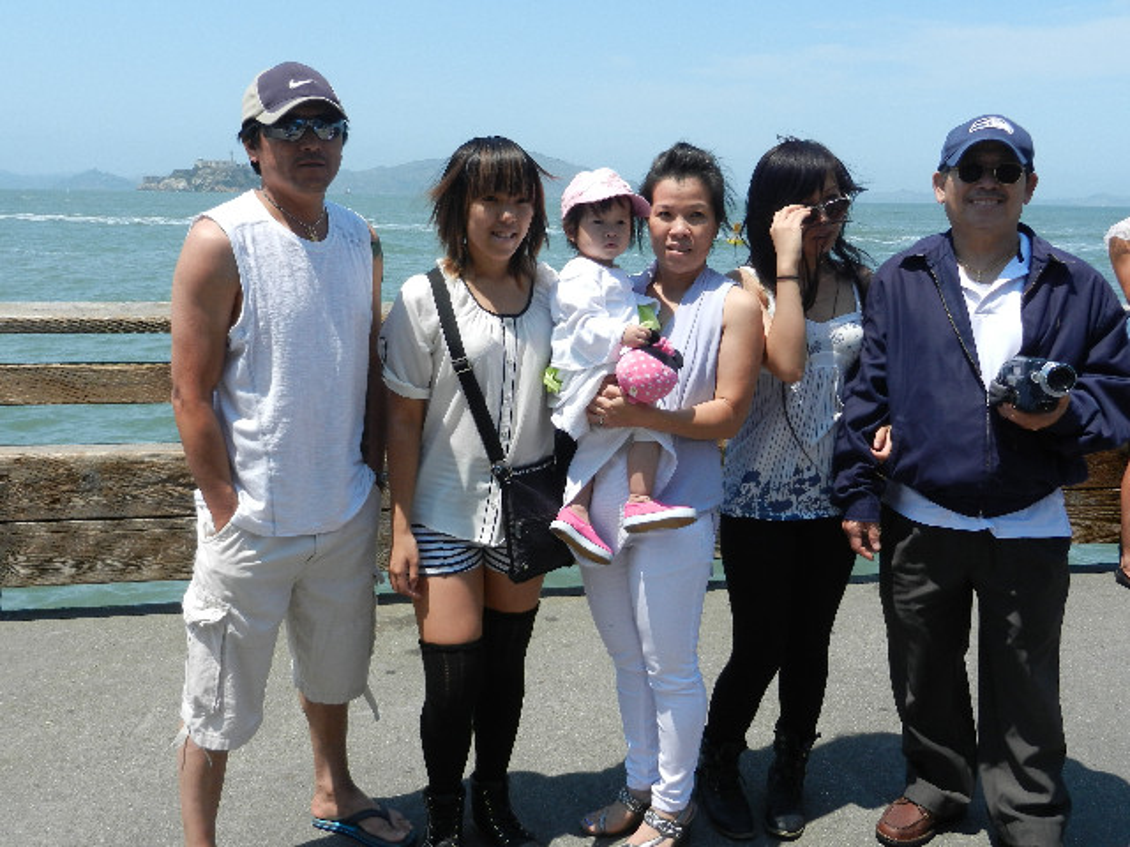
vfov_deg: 42.9
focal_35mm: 33
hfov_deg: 55.4
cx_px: 565
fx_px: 1077
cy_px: 424
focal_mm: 5.9
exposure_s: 1/1600
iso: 160
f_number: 3.8
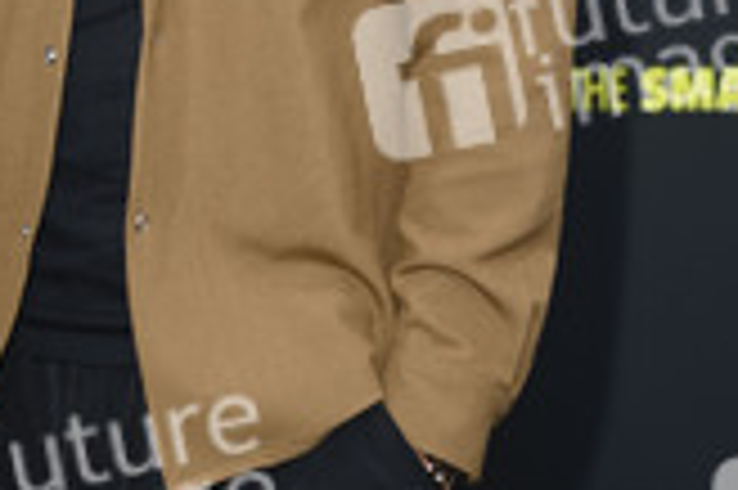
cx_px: 176
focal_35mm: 190
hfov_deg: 10.8
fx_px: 3891
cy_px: -171
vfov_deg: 7.1
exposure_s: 1/250
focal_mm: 78
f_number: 5.6
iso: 640
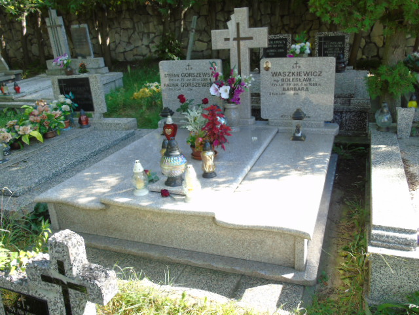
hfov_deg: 61.7
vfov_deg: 48.2
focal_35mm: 29
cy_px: 158
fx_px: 351
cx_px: 210
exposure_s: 1/80
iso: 80
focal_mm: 5.2
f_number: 3.6
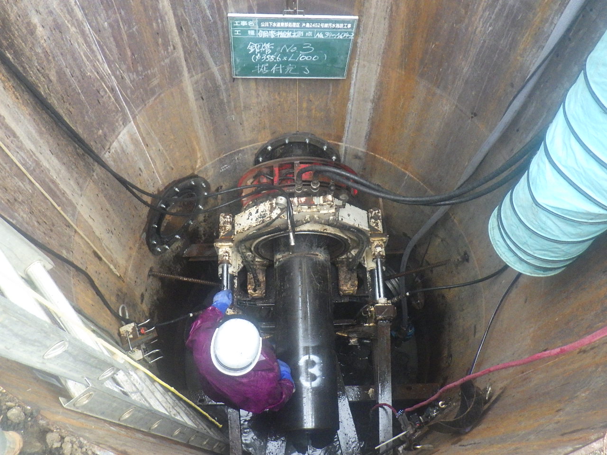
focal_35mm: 34
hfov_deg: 54.0
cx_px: 304
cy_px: 228
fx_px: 596
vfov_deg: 41.8
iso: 800
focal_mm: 6.1
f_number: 3.8
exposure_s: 1/60
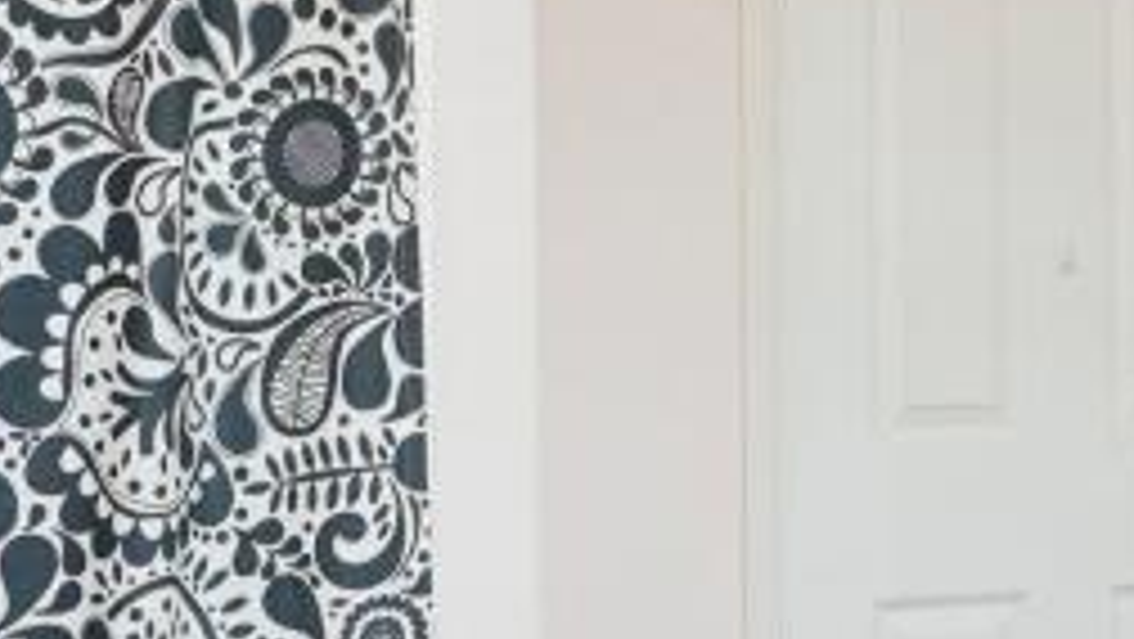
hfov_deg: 28.8
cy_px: 466
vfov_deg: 17.7
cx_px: 1161
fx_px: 2046
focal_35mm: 68
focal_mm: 16
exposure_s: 1/160
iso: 1000
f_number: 8
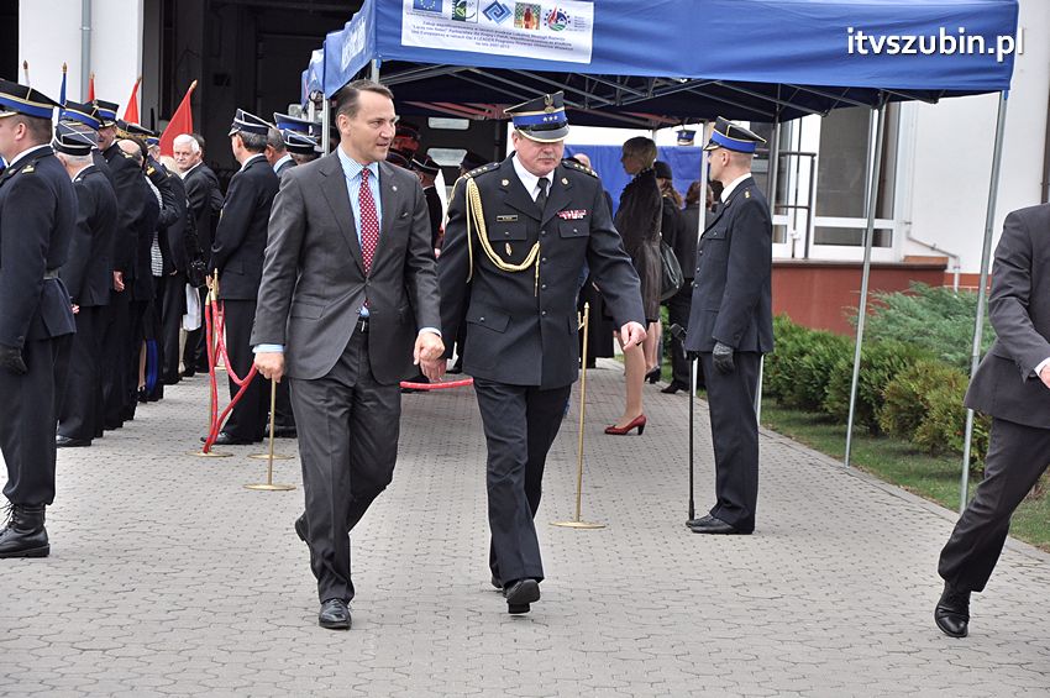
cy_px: 349
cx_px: 525
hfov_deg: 19.5
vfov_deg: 13.0
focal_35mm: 105
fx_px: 3059
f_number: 5.6
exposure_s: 1/500
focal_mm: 70
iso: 500
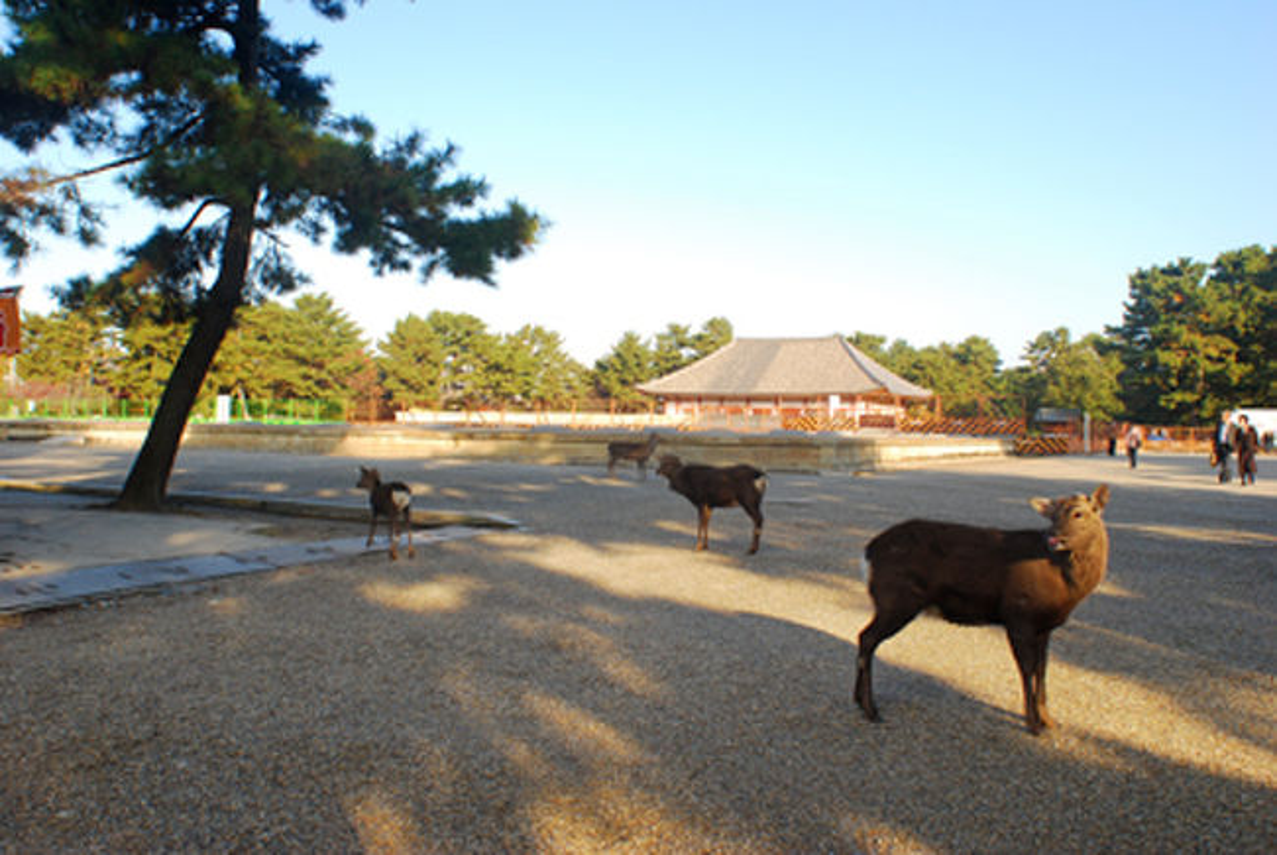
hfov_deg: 61.9
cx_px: 638
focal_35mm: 30
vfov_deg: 43.7
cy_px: 428
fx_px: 1065
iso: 100
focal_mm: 20
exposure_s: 1/125
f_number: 5.6
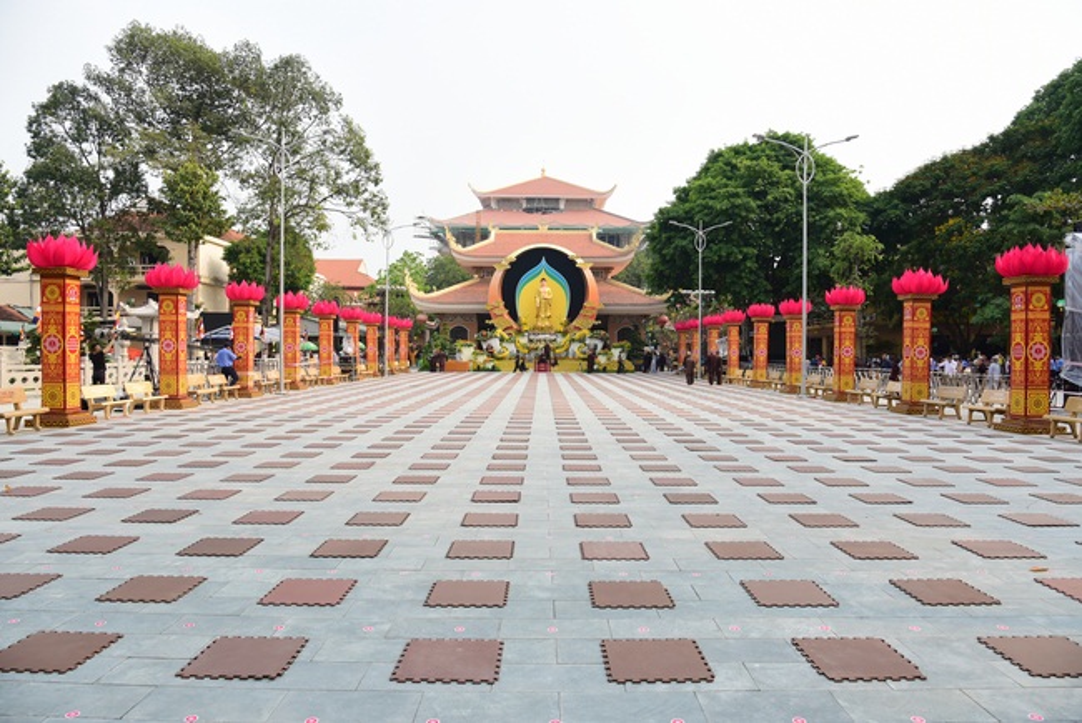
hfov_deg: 73.7
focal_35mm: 24
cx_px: 541
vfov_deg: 53.2
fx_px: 722
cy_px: 362
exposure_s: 1/160
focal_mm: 24
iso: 160
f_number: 6.3
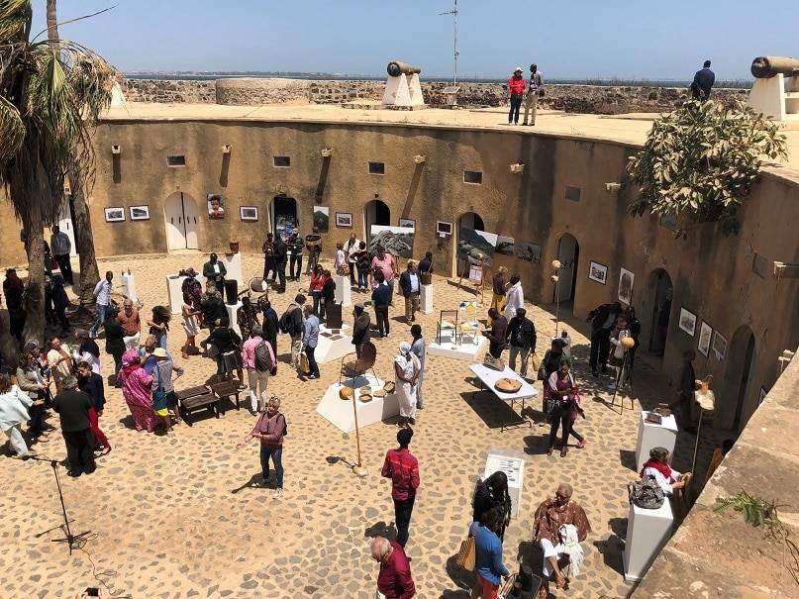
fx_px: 646
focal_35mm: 28
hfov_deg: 63.5
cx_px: 400
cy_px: 300
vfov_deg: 49.7
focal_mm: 3.99
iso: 25
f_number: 1.8
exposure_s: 1/2667
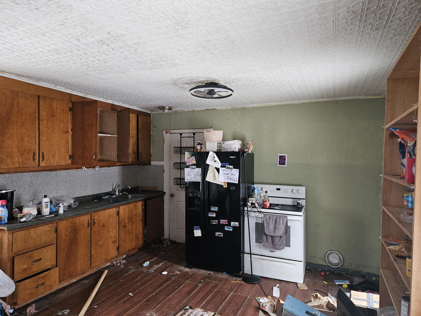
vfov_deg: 58.9
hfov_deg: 73.9
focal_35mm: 23
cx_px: 210
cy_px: 158
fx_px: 280
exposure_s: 1/30
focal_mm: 5.4
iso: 640
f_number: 1.8
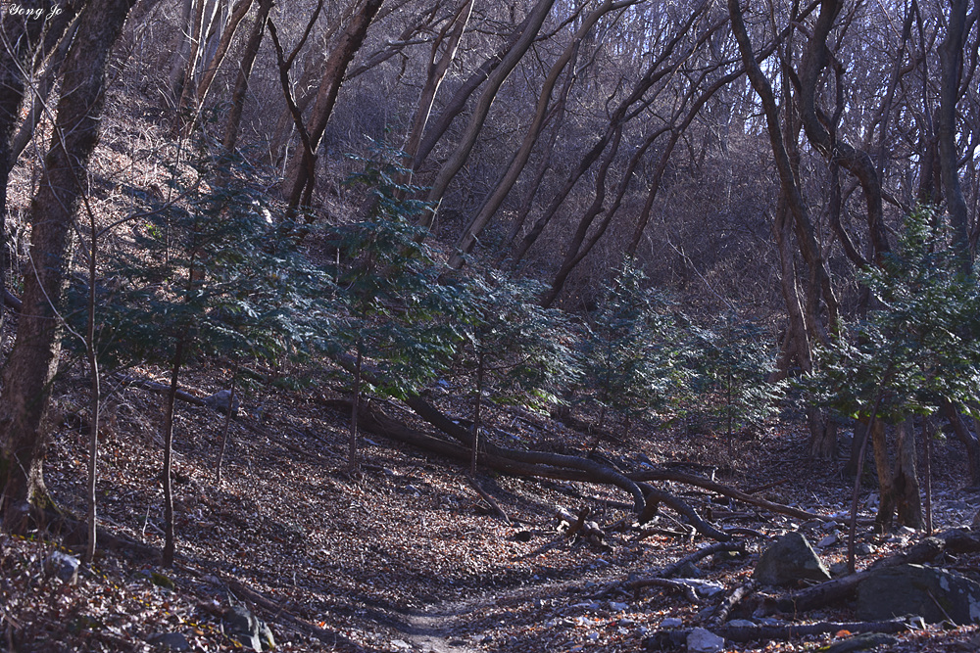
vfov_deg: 19.5
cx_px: 490
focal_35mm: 70
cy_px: 326
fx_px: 1906
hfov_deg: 28.8
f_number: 10
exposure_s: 1/100
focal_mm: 70
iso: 400
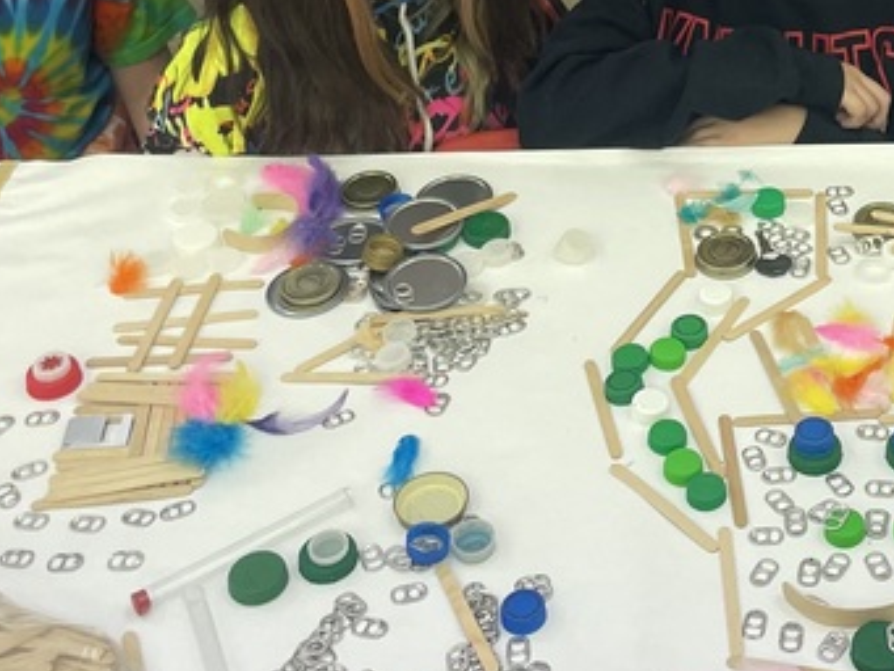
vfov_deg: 17.9
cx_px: 797
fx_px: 2015
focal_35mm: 78
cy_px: -149
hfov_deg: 24.3
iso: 64
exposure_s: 1/120
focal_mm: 4.2
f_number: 1.6
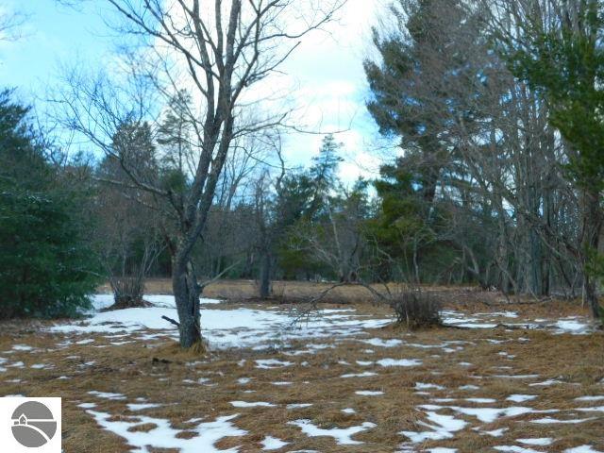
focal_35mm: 59
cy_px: 226
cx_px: 302
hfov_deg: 32.7
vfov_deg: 24.8
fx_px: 1029
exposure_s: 1/400
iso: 125
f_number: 4
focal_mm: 10.4
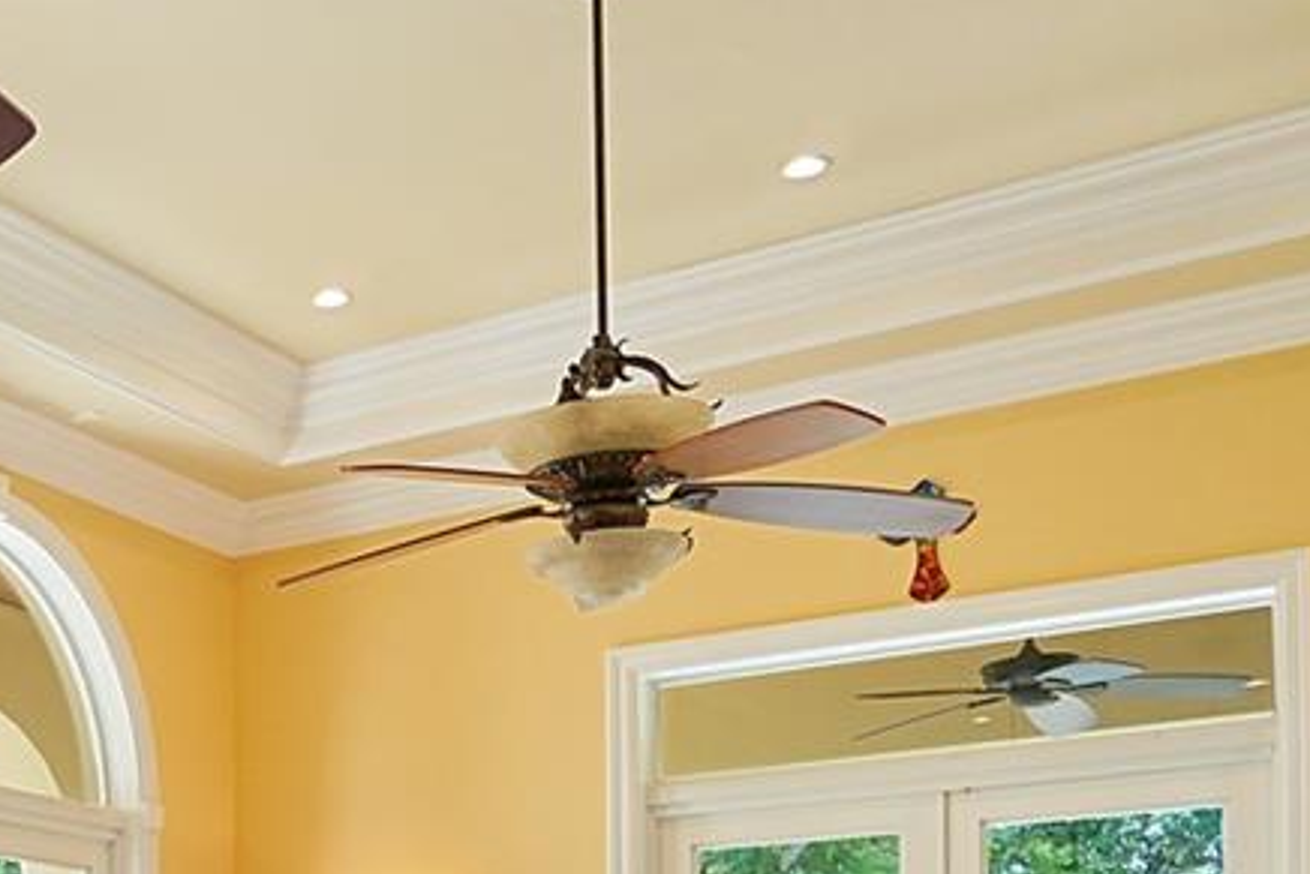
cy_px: 1186
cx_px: -267
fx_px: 2002
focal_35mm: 55
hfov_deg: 30.6
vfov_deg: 21.8
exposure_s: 1/40
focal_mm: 10
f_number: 4
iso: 100
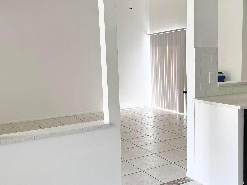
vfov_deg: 35.1
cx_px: 156
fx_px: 293
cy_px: 92
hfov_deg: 45.3
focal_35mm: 41
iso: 64
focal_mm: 6.76
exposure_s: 1/121
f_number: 1.78
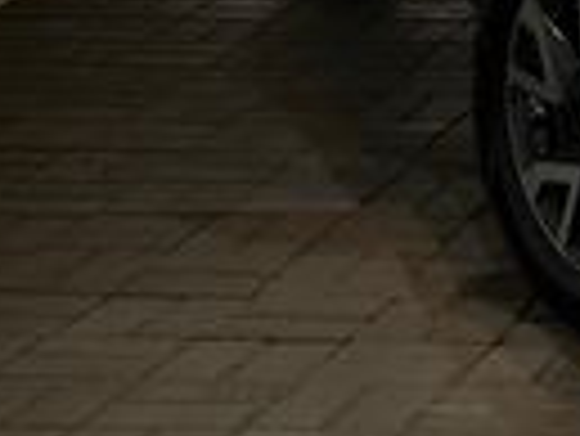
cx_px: 985
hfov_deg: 10.7
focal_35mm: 175
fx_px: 2935
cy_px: -315
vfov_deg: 8.2
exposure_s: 1/265
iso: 64
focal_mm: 6.76
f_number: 1.78
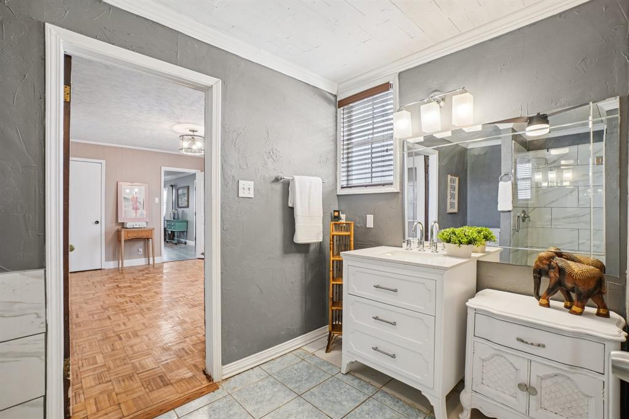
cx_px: 314
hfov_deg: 100.4
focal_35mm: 15
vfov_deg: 77.3
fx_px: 262
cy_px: 210
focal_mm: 10
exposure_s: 1/15
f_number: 8
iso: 400
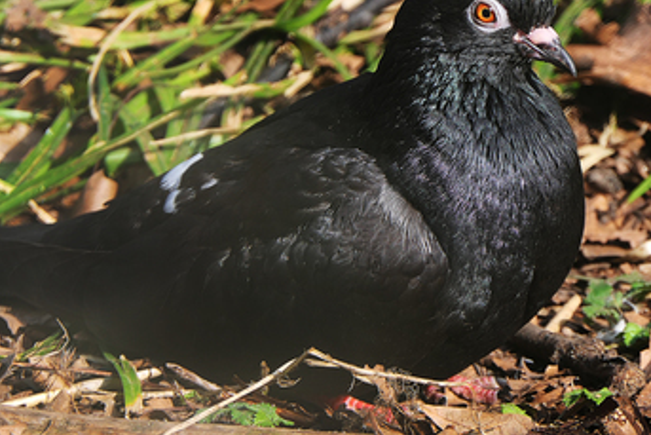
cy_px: 204
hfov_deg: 3.9
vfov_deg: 2.6
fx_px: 9479
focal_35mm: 524
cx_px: 334
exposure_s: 1/200
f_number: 4.5
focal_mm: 143.8
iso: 125
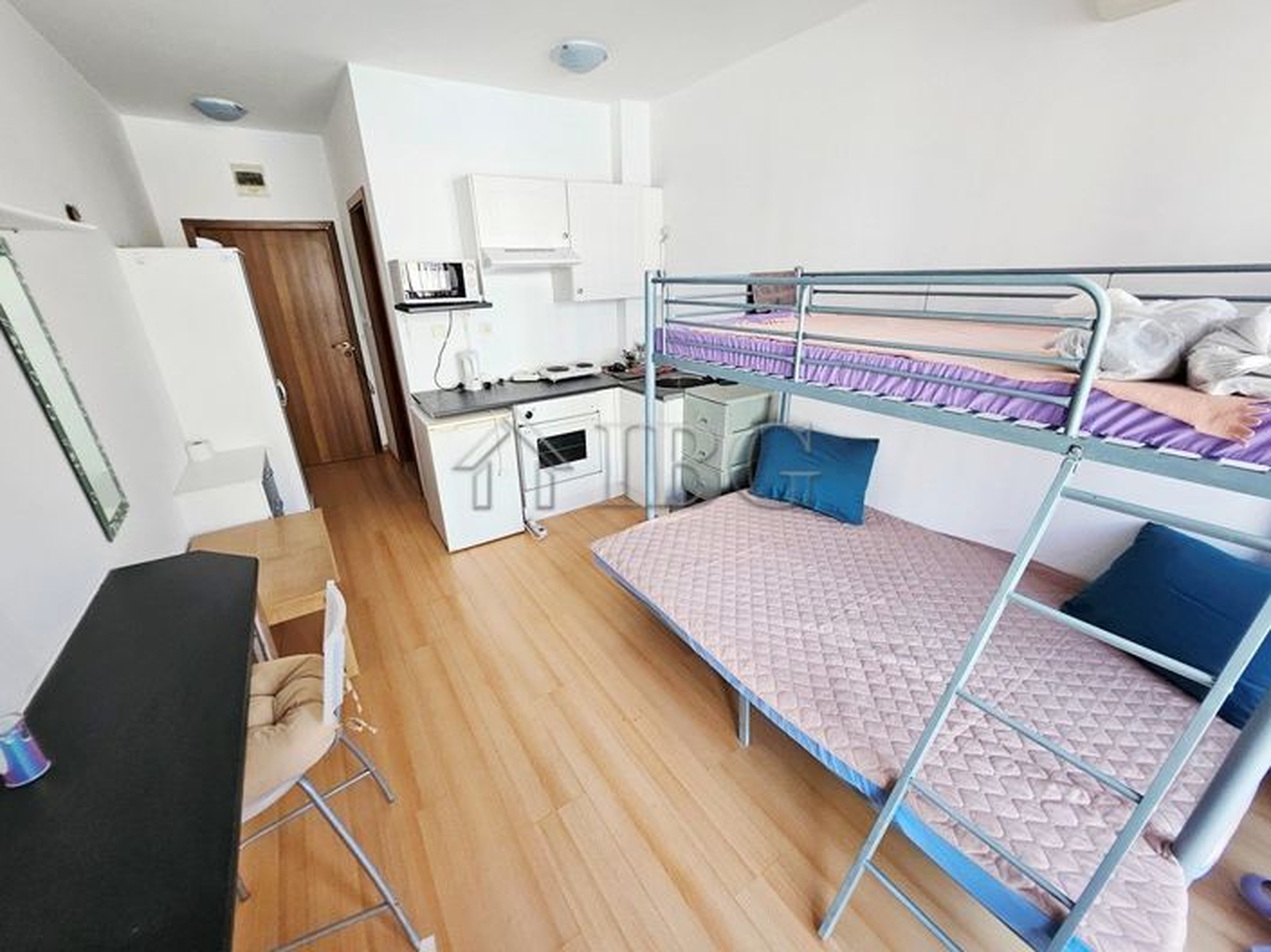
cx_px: 636
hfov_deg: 106.2
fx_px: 477
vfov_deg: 89.9
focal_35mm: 13
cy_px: 476
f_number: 2.2
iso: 64
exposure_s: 1/50
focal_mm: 1.7
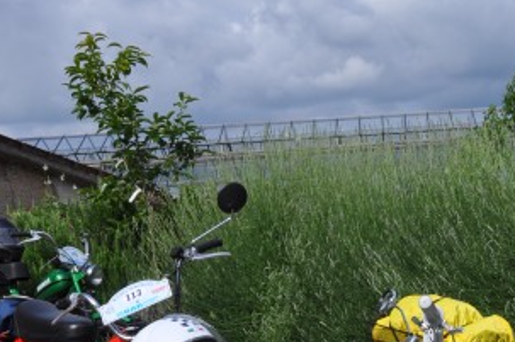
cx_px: 454
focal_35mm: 75
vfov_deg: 17.0
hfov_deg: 26.1
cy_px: 447
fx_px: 1076
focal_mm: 19
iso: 200
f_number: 10
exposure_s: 1/400
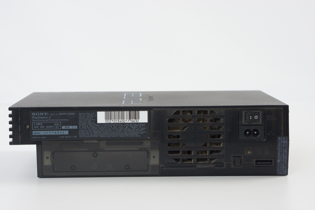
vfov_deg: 18.2
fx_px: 656
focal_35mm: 75
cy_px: 105
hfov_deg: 27.0
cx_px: 158
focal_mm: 50
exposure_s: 1/80
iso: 1000
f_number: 6.3
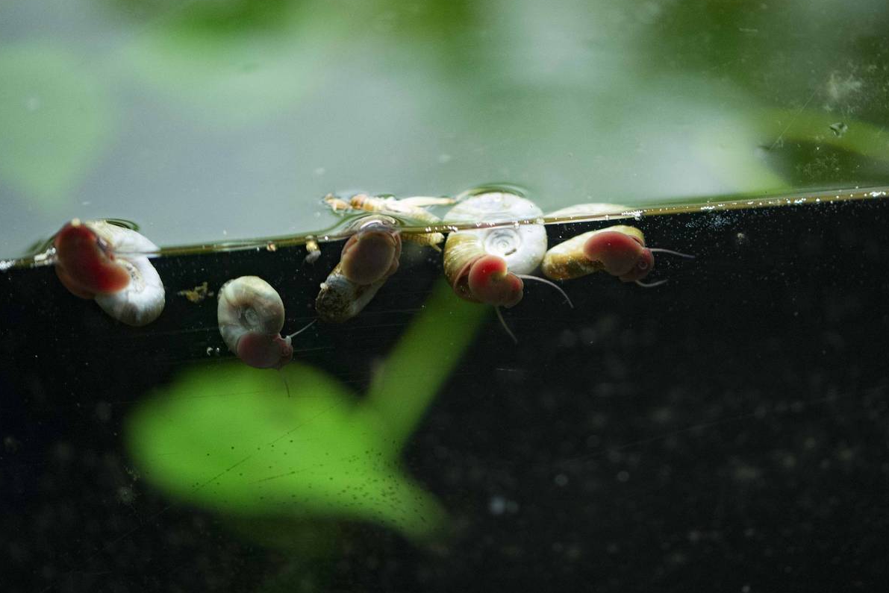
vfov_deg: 9.7
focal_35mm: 141
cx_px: 575
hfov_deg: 14.5
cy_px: 232
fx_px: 3483
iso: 5000
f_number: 3.3
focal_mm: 105
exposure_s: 1/125
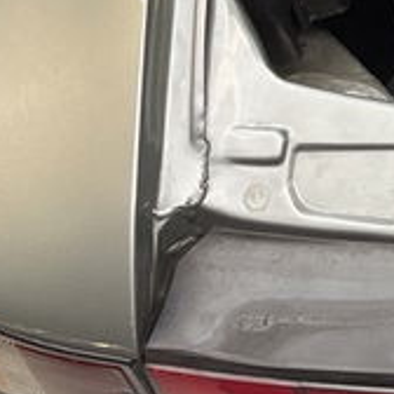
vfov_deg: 15.5
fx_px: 1352
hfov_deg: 13.6
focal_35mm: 105
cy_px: -159
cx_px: 835
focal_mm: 4.2
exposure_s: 1/50
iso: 200
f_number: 1.6
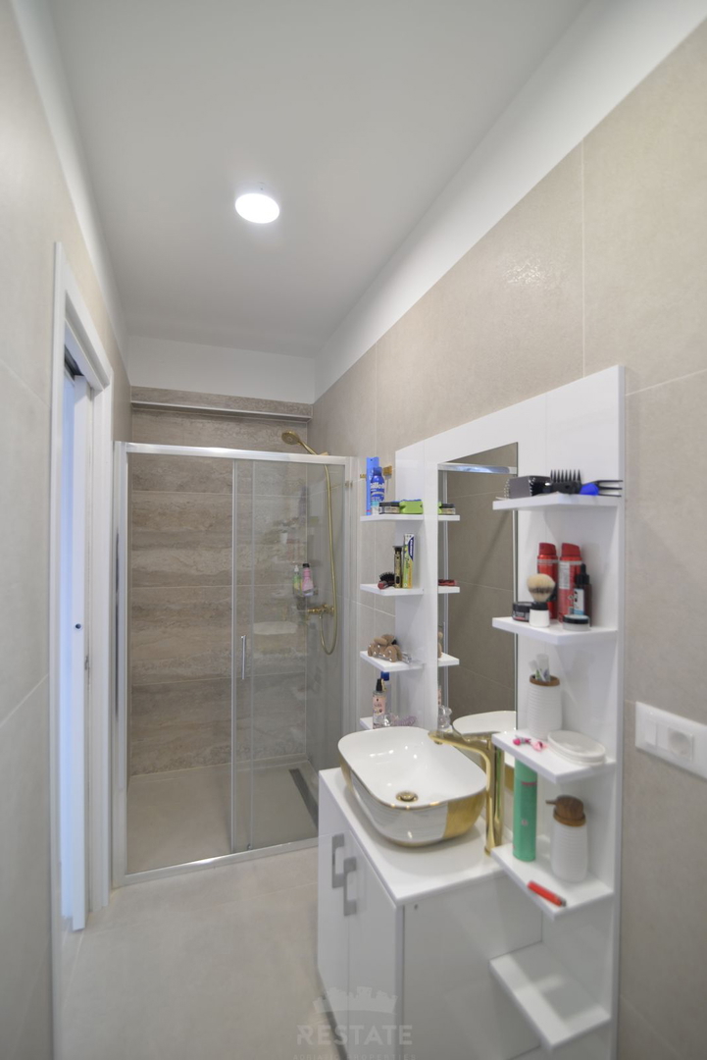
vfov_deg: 96.7
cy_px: 530
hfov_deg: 73.8
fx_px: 471
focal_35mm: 16
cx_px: 354
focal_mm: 16
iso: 400
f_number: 4.5
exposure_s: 1/80
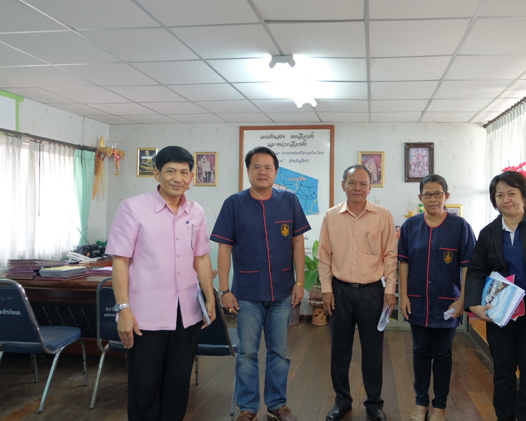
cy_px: 212
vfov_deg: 51.5
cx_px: 319
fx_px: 436
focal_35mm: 28
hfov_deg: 61.6
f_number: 3.5
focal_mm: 16
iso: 320
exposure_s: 1/10
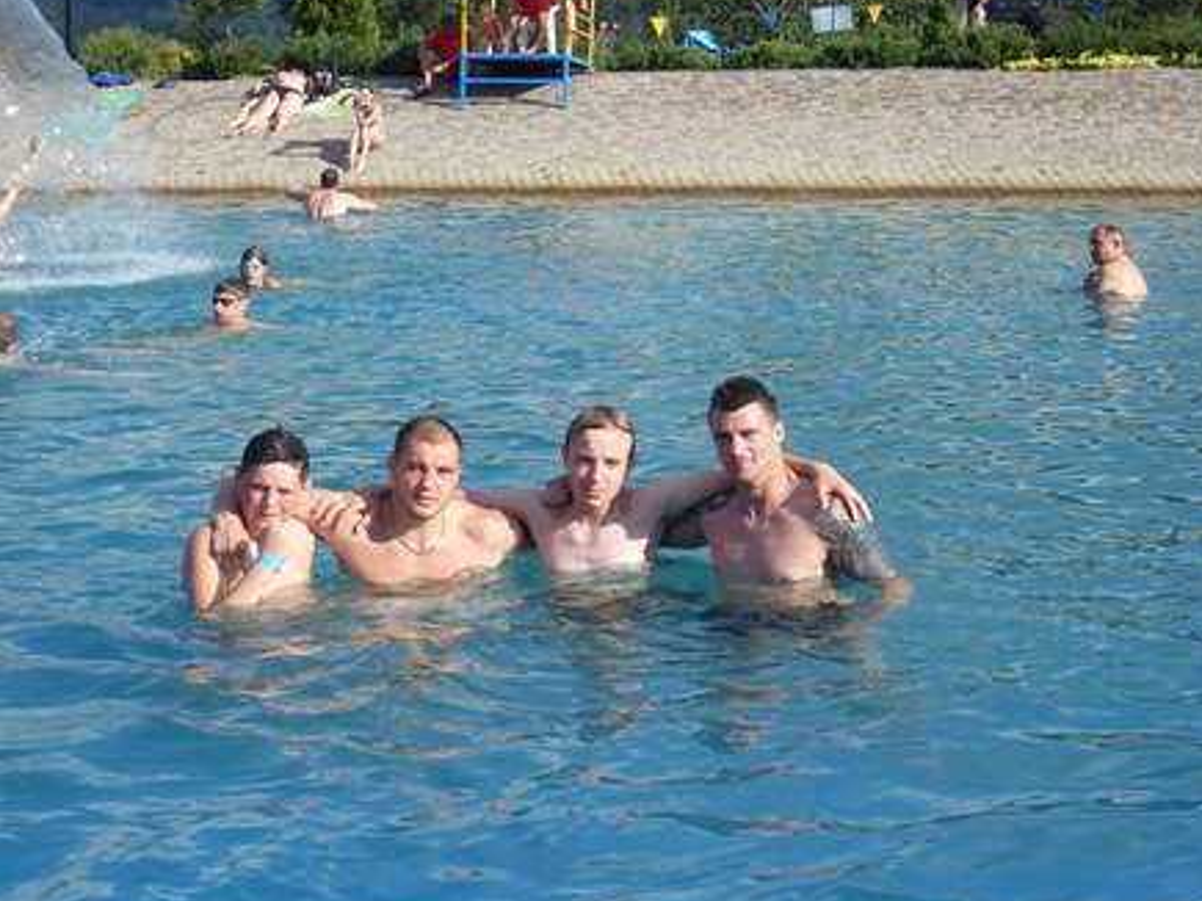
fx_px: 2465
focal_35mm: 71
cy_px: 438
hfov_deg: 27.4
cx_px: 519
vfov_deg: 20.7
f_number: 9.1
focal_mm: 10.1
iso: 80
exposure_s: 1/180
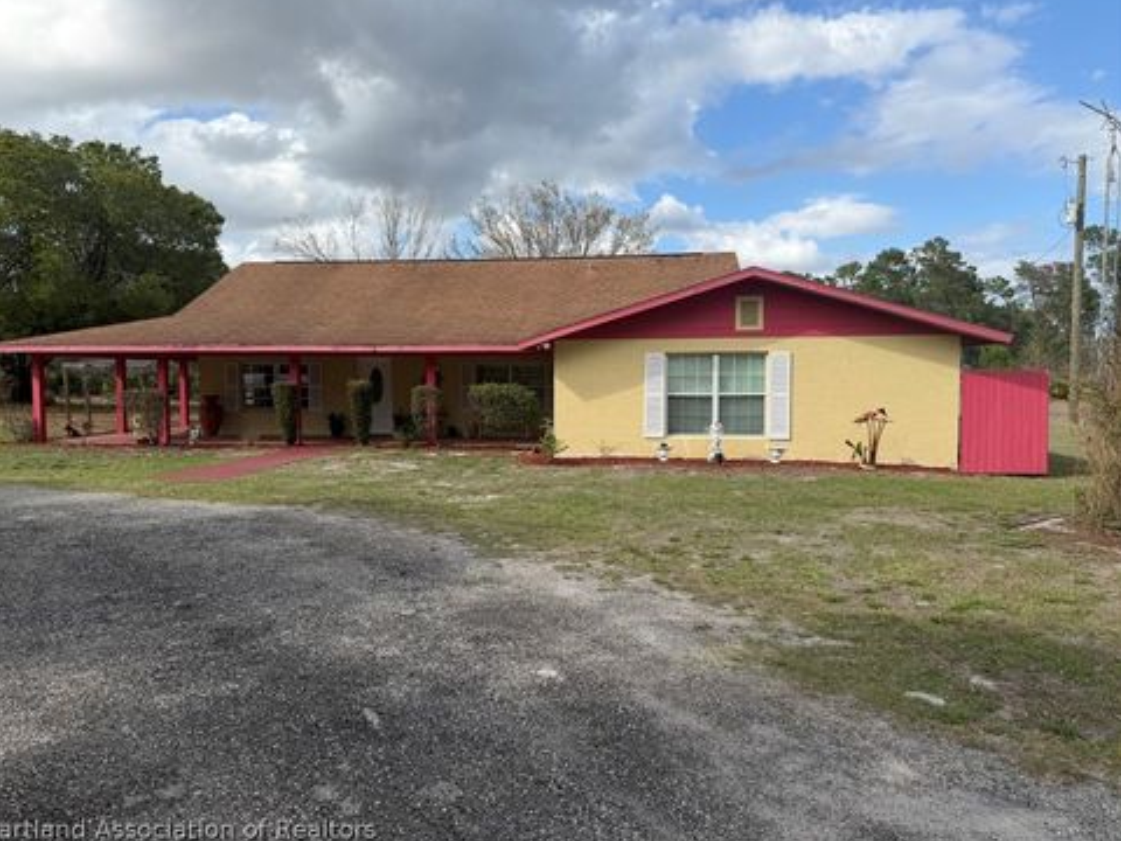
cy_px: 410
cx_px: 542
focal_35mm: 25
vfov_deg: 54.9
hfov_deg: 69.4
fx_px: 810
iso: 80
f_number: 1.78
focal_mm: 6.76
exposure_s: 1/3759
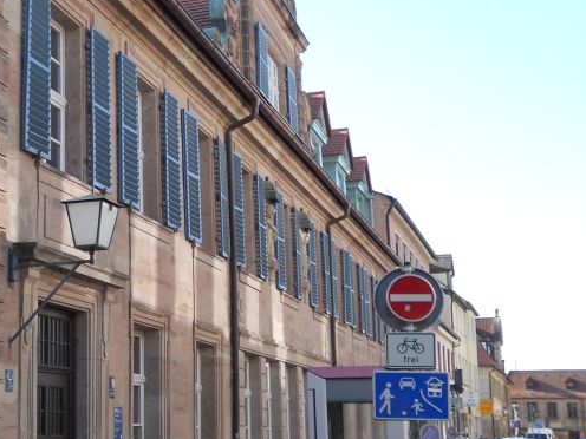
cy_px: 218
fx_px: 1117
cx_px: 70
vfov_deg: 22.3
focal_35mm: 66
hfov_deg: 28.4
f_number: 3.5
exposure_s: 1/250
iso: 80
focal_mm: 5.8
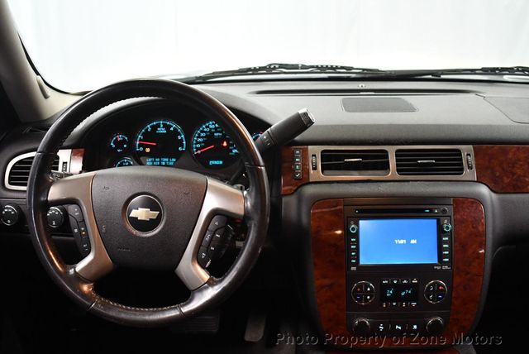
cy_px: 177
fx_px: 529
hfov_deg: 53.1
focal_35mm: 36
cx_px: 264
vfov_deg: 36.9
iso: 3200
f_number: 3.5
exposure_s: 1/100
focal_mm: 18
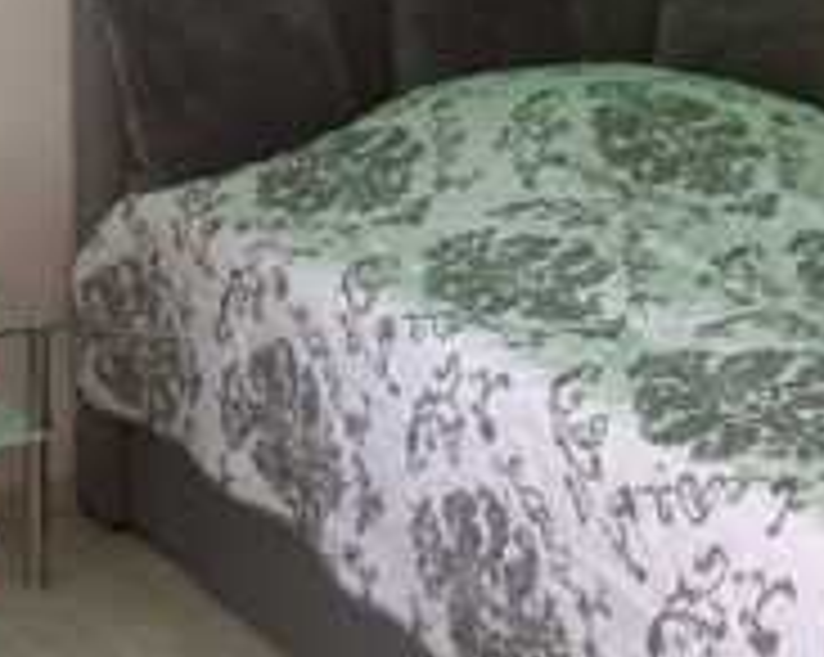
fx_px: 2412
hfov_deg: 19.4
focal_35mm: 99
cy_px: -22
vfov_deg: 15.2
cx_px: 509
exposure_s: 1/17
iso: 250
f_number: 2.2
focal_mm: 4.15
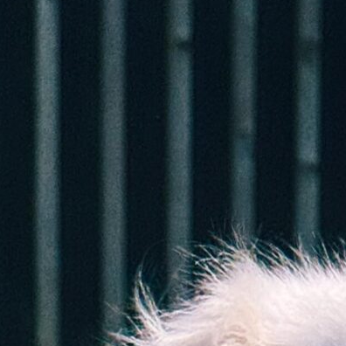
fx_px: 3099
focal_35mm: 274
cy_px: 1028
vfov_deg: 5.9
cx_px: 458
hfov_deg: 6.3
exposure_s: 1/4975
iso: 64
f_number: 1.78
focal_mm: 6.76
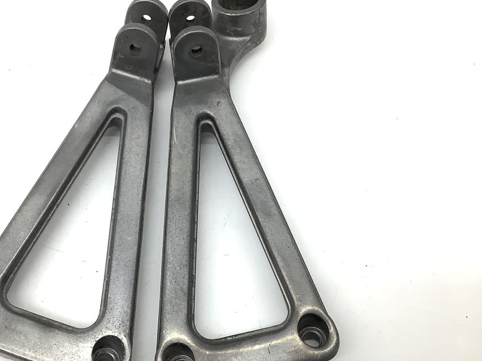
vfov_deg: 36.8
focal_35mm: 39
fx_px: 543
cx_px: 181
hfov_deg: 47.4
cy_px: 204
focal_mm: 3.3
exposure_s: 1/120
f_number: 2.4
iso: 64
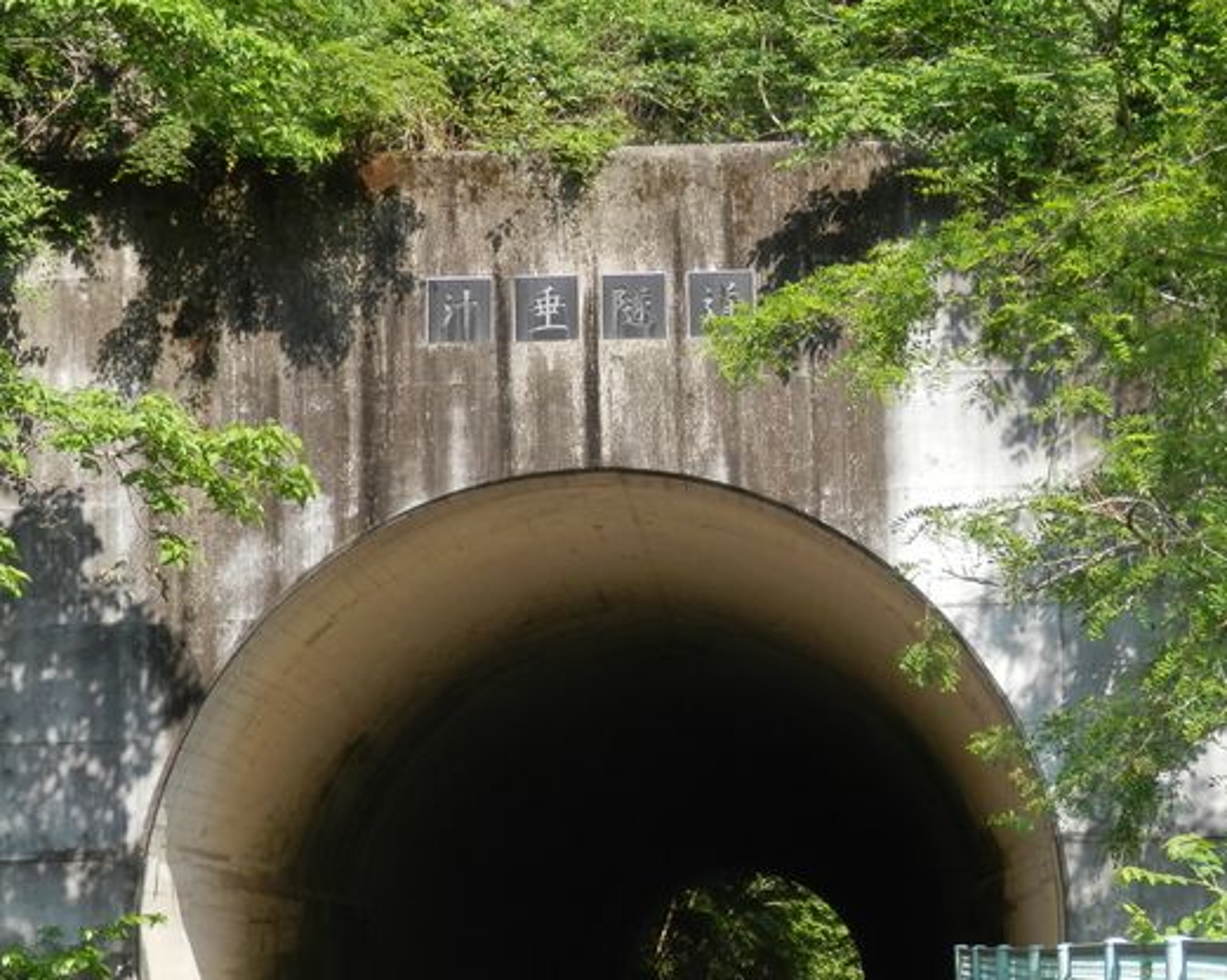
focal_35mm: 81
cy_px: 631
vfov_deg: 18.9
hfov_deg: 23.6
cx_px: 678
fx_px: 2939
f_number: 4.1
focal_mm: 9.8
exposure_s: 1/200
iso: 80
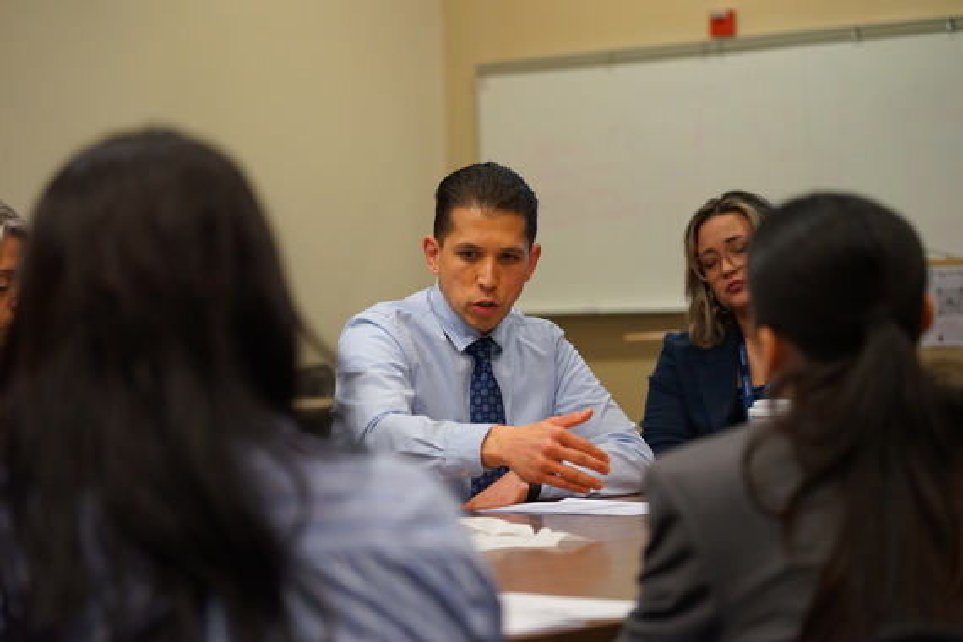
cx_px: 482
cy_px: 321
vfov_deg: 13.0
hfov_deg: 19.5
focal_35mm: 105
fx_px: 2809
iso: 2500
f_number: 4
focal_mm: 105
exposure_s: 1/160
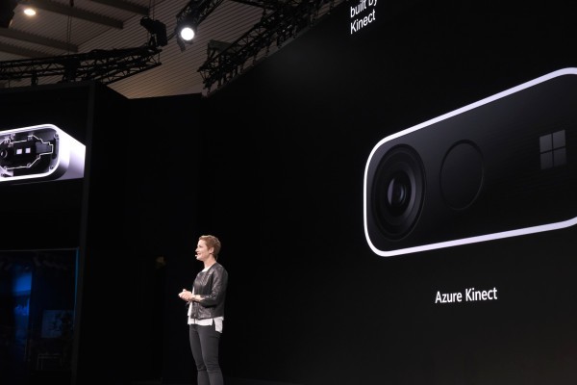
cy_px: 192
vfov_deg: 27.5
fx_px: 785
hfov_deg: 40.3
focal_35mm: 49
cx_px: 288
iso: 3200
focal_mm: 32.9
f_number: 6.4
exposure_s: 1/60
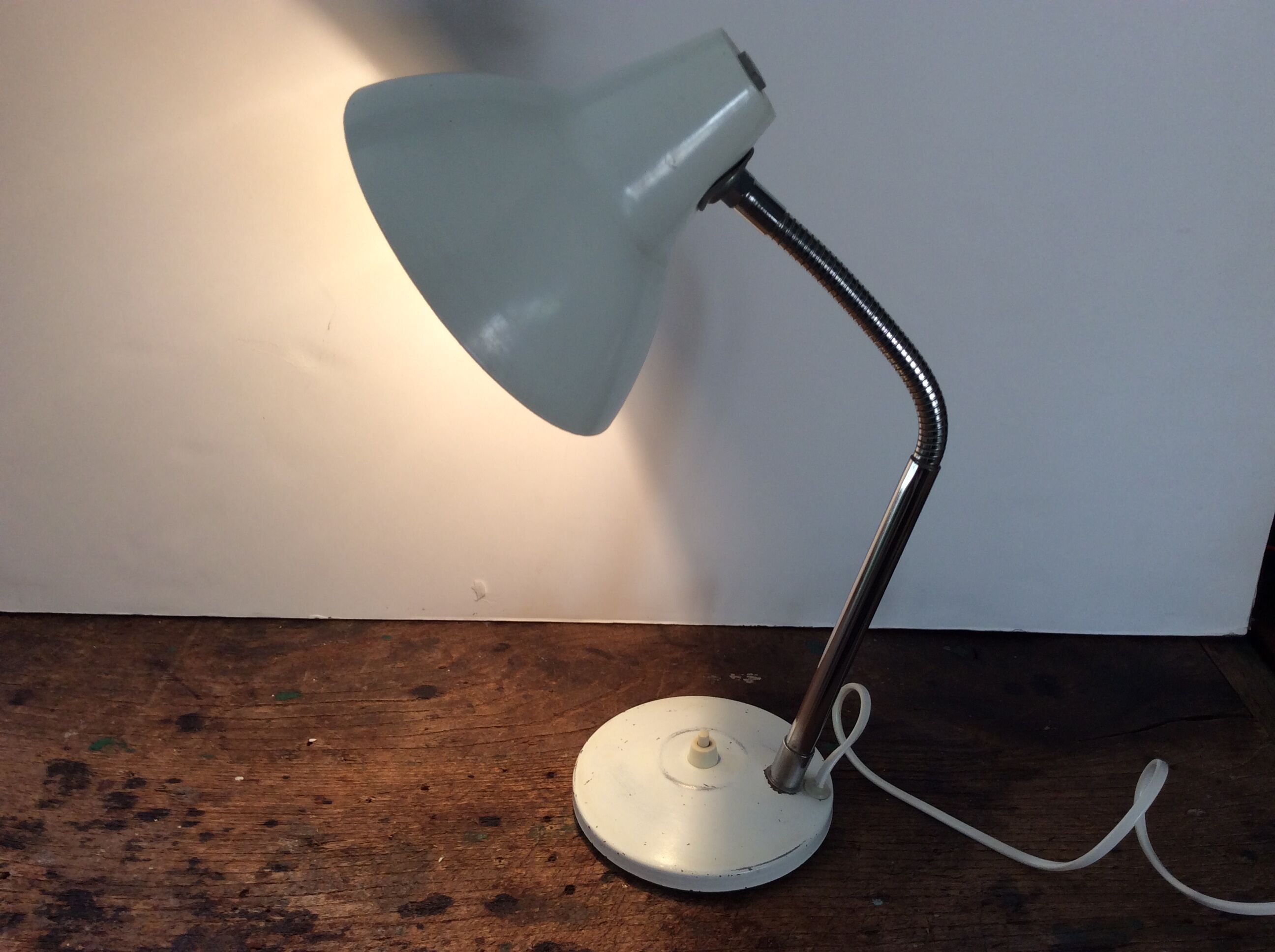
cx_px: 638
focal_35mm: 32
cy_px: 476
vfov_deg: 44.1
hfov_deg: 56.9
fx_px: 1177
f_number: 2.4
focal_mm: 3.3
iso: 32
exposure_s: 1/50
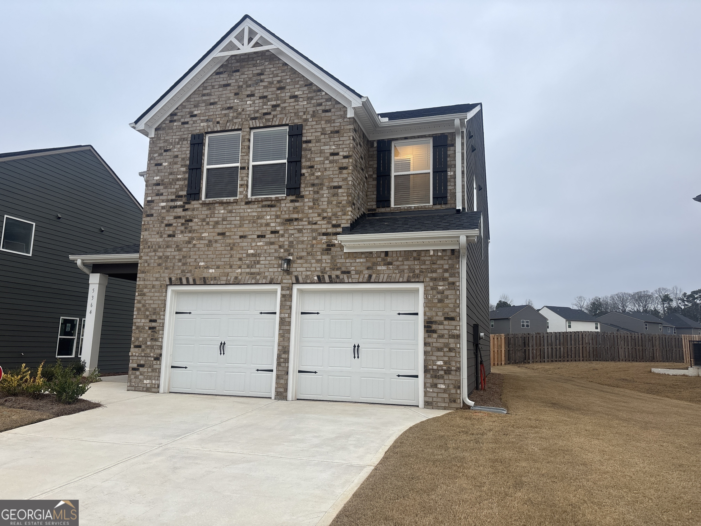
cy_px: 263
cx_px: 350
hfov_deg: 67.3
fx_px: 527
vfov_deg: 53.1
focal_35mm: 26
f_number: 1.6
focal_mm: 5.96
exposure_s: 1/121
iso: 40
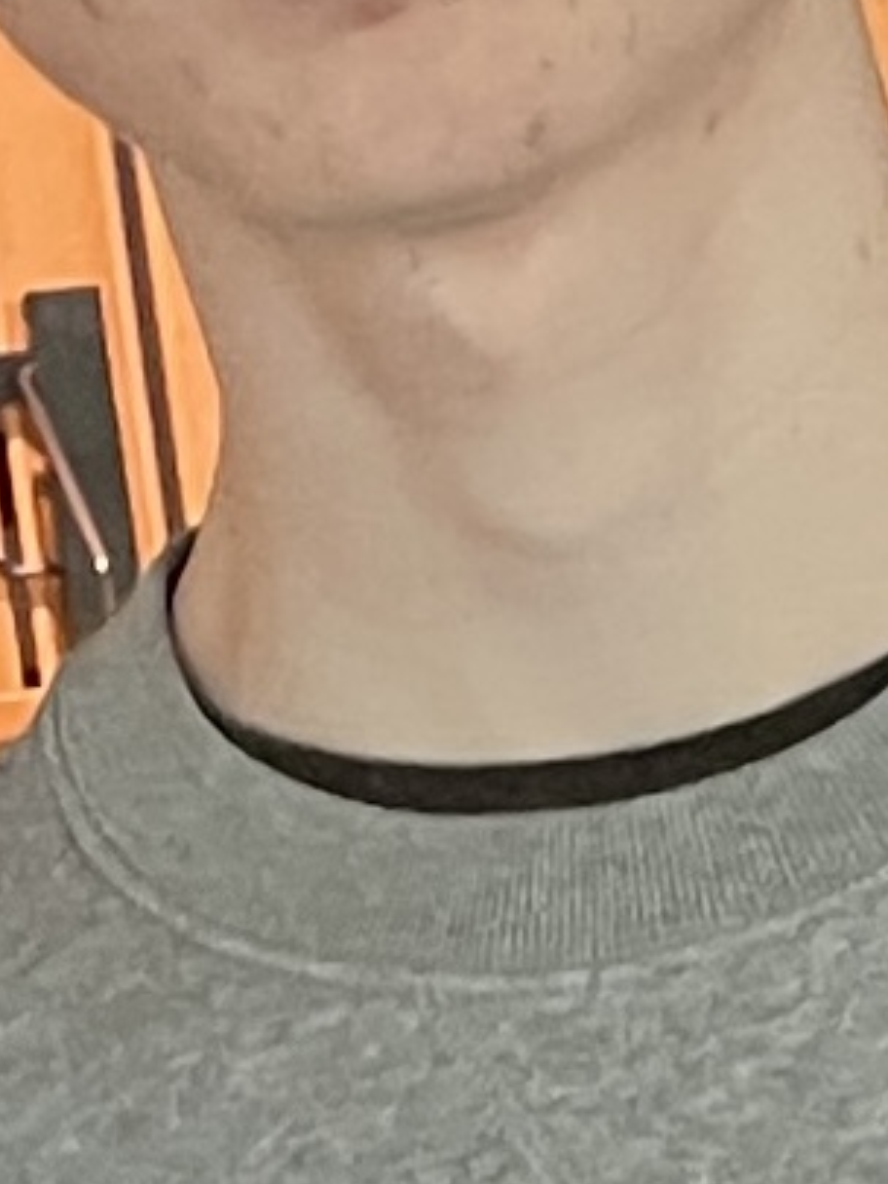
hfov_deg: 17.1
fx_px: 2906
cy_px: 91
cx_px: 83
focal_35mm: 85
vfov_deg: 22.4
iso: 320
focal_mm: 4.2
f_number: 1.6
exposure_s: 1/50
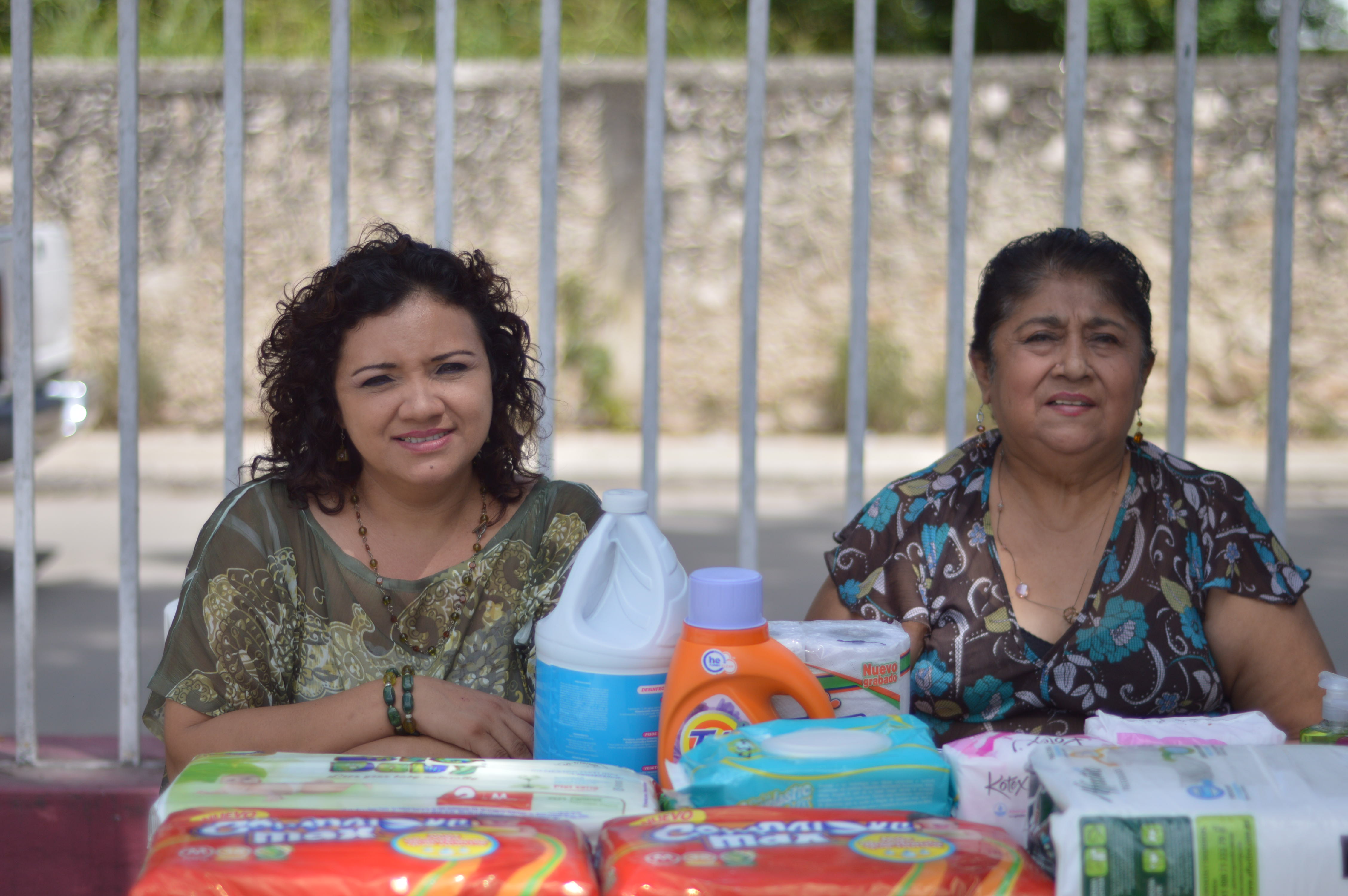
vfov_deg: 18.1
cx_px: 674
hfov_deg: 27.0
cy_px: 448
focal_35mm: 75
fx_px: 2806
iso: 100
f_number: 2
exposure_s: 1/4000
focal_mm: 50
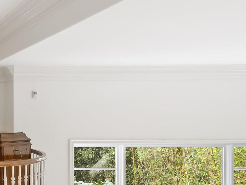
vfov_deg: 30.8
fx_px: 327
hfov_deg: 28.6
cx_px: -113
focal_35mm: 46
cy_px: 147
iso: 500
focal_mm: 16
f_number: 8
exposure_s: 1/10
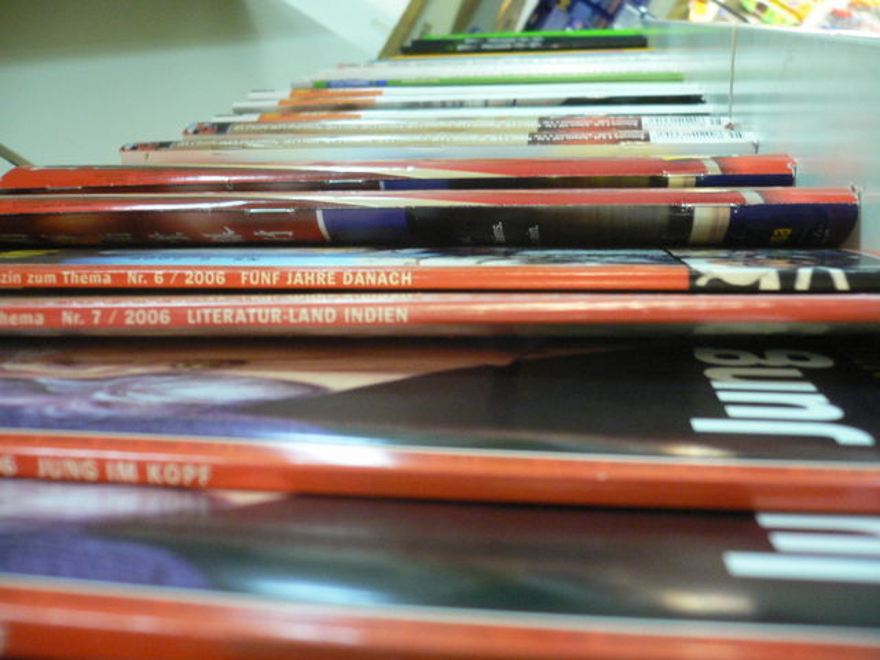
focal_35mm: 35
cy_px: 330
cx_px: 440
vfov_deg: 40.7
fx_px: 890
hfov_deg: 52.6
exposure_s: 1/8
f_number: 2.8
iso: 200
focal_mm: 5.8
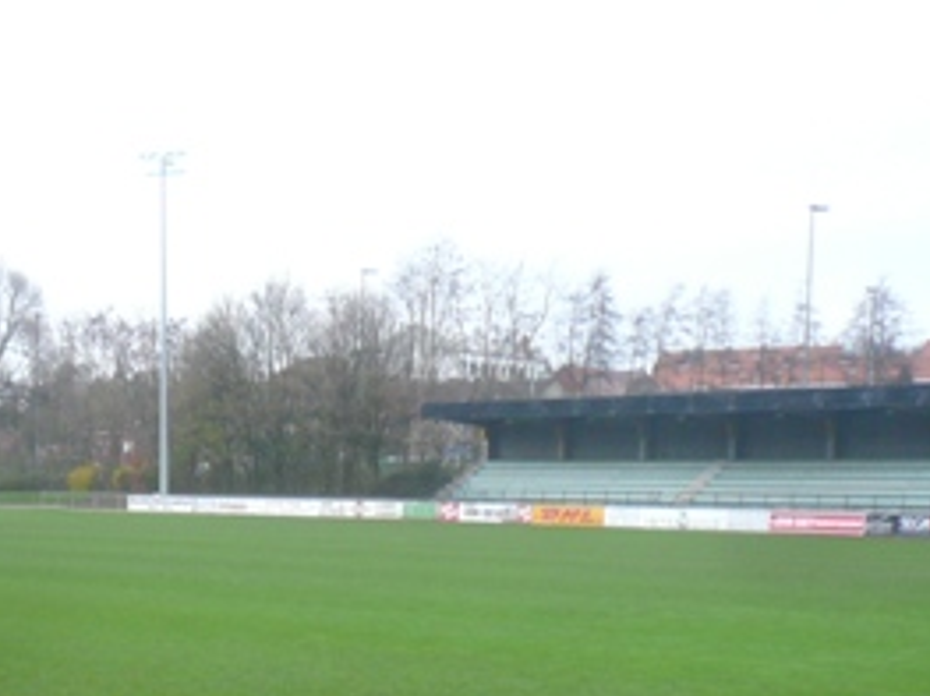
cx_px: 25
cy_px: 675
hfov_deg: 28.6
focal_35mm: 64
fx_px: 1719
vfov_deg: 22.2
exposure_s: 1/160
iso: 100
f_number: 2.8
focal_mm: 4.6
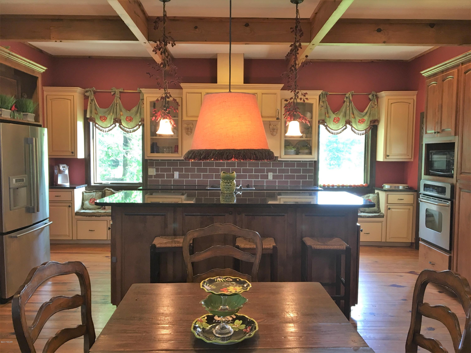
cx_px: 236
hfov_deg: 61.7
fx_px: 395
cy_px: 176
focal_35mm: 29
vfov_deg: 48.2
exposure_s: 1/30
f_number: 2.2
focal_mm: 4.15
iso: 80
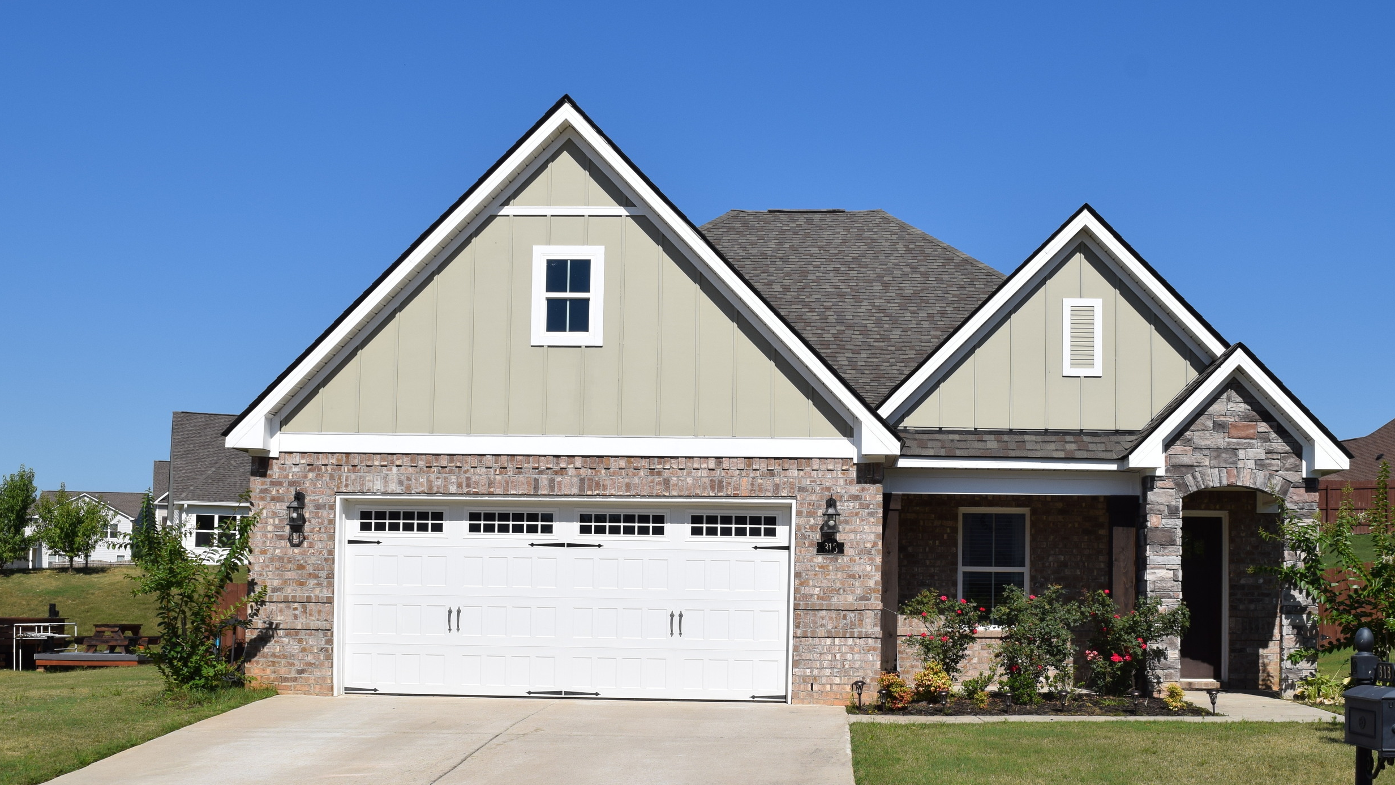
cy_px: 557
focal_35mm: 47
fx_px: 1738
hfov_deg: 43.7
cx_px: 763
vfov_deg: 25.2
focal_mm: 24
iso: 200
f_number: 11
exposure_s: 1/500
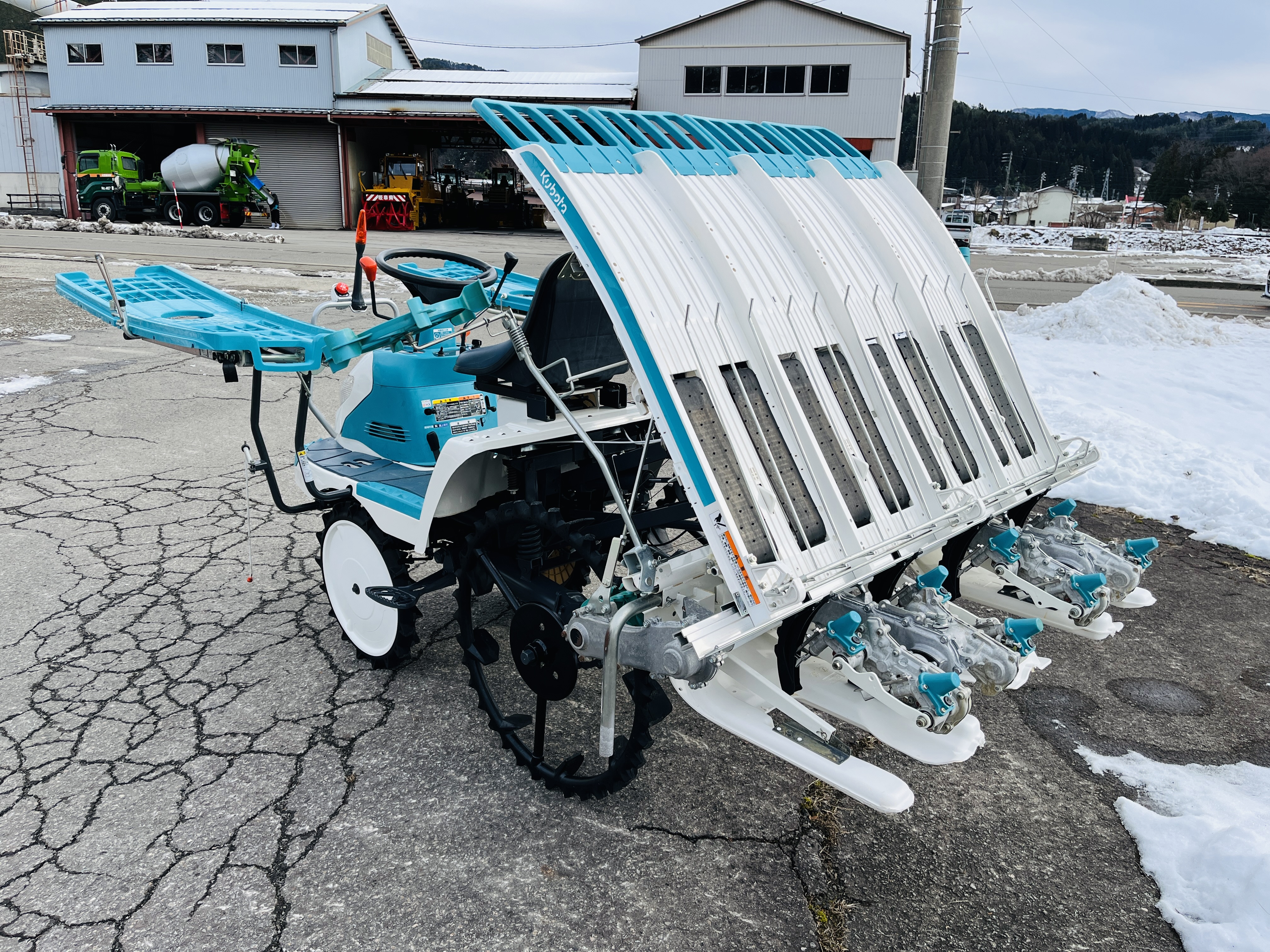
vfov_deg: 53.1
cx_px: 635
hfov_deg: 67.3
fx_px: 954
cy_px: 476
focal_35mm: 26
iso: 50
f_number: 1.6
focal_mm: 5.1
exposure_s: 1/1992
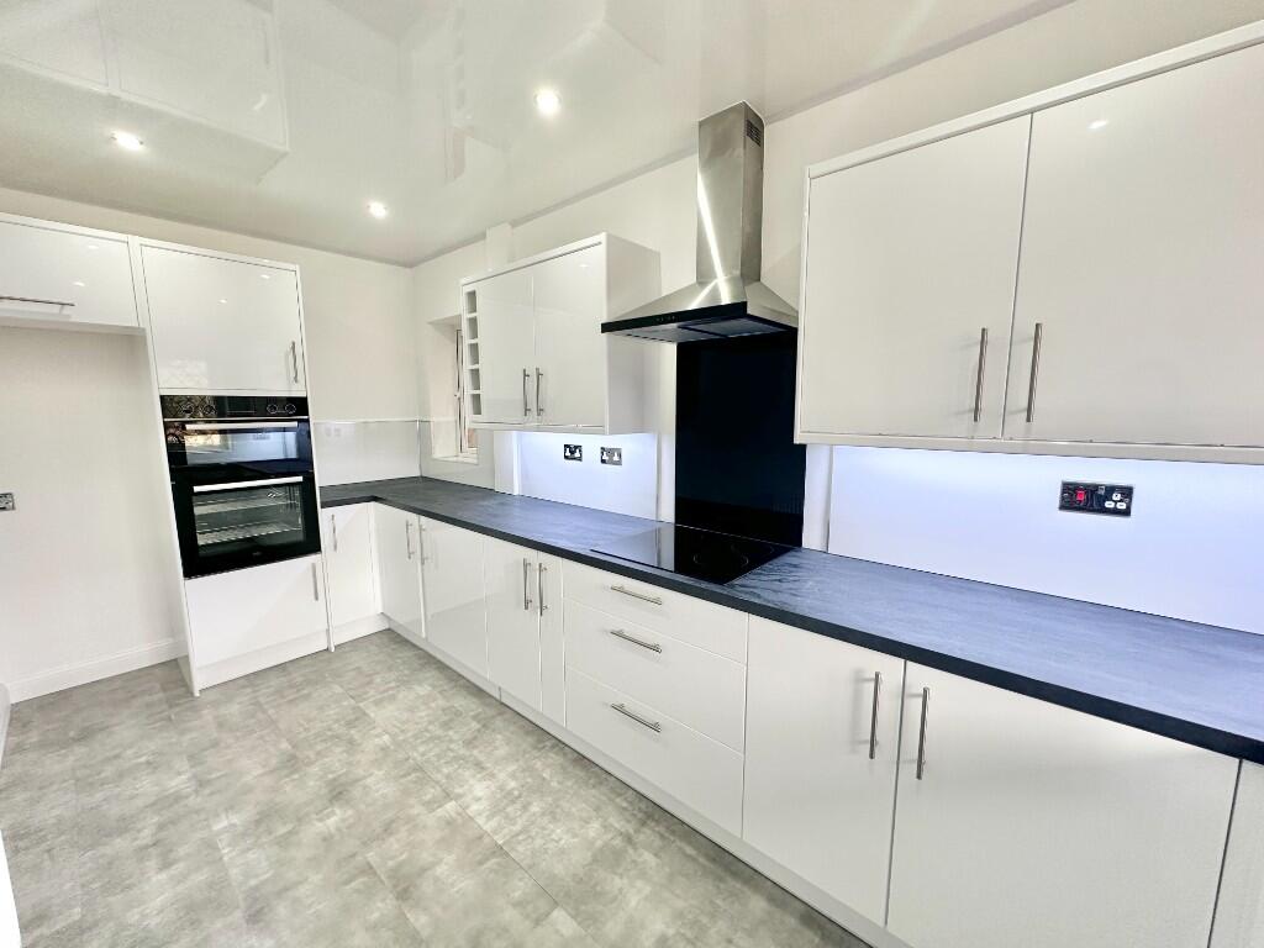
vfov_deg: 85.7
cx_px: 632
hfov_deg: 102.1
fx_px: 511
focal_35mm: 14
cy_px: 474
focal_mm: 2.22
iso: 125
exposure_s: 1/99
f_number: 2.2
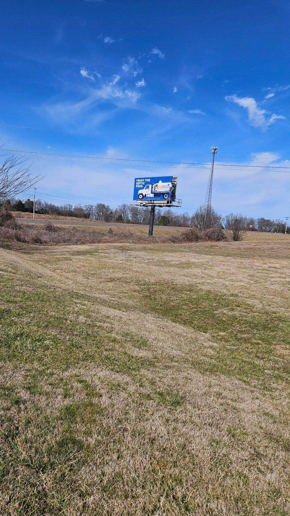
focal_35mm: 26
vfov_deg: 71.9
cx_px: 109
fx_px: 356
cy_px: 257
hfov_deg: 44.0
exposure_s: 1/2843
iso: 25
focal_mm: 5.4
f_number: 1.8
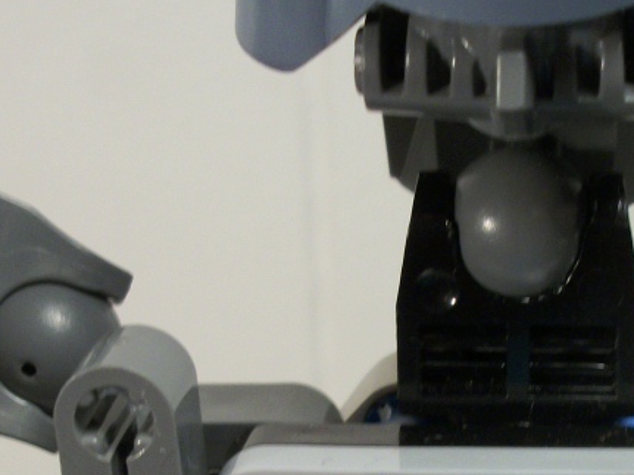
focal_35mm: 95
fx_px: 1739
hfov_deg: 20.6
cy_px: 532
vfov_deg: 15.1
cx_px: 437
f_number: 2.9
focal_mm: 5.7
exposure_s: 1/50
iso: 80
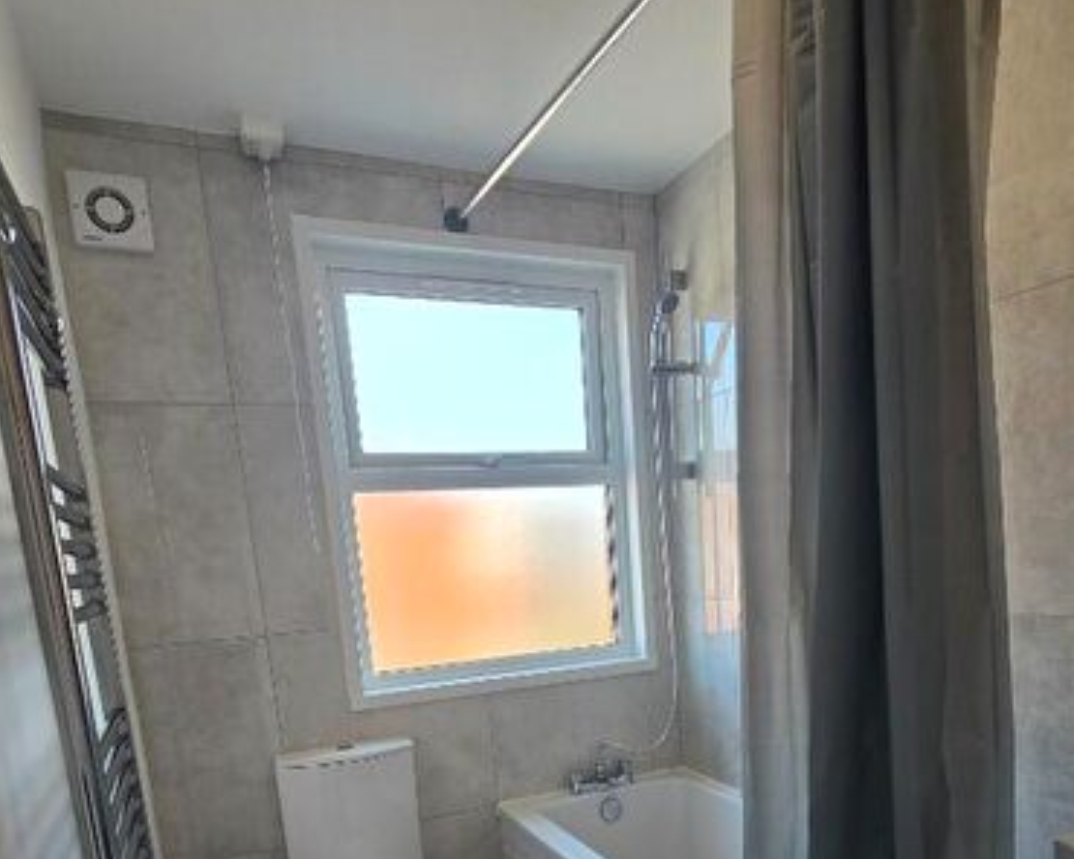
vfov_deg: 54.3
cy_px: 701
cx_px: 636
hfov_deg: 69.7
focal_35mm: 24
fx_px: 763
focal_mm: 2.2
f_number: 2.2
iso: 50
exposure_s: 1/113
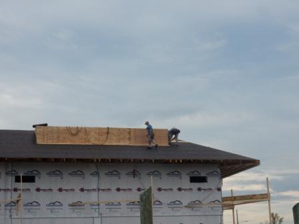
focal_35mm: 71
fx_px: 613
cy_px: 112
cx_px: 150
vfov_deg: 20.7
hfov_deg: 27.4
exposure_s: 1/800
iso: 125
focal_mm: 12.6
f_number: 4.8
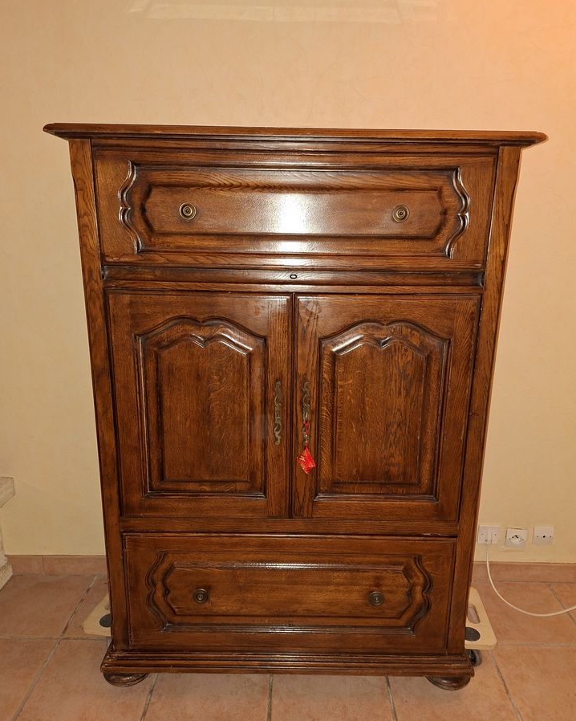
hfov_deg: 56.8
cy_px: 387
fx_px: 533
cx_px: 292
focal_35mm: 25
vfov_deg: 68.0
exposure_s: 1/25
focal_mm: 5.54
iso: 400
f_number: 1.8
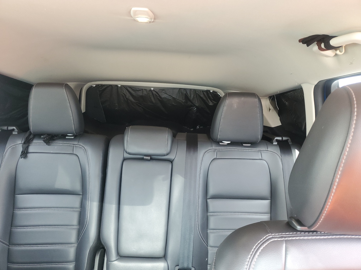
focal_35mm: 26
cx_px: 180
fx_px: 271
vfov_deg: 53.1
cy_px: 135
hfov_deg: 67.3
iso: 99
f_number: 1.5
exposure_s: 1/60.2
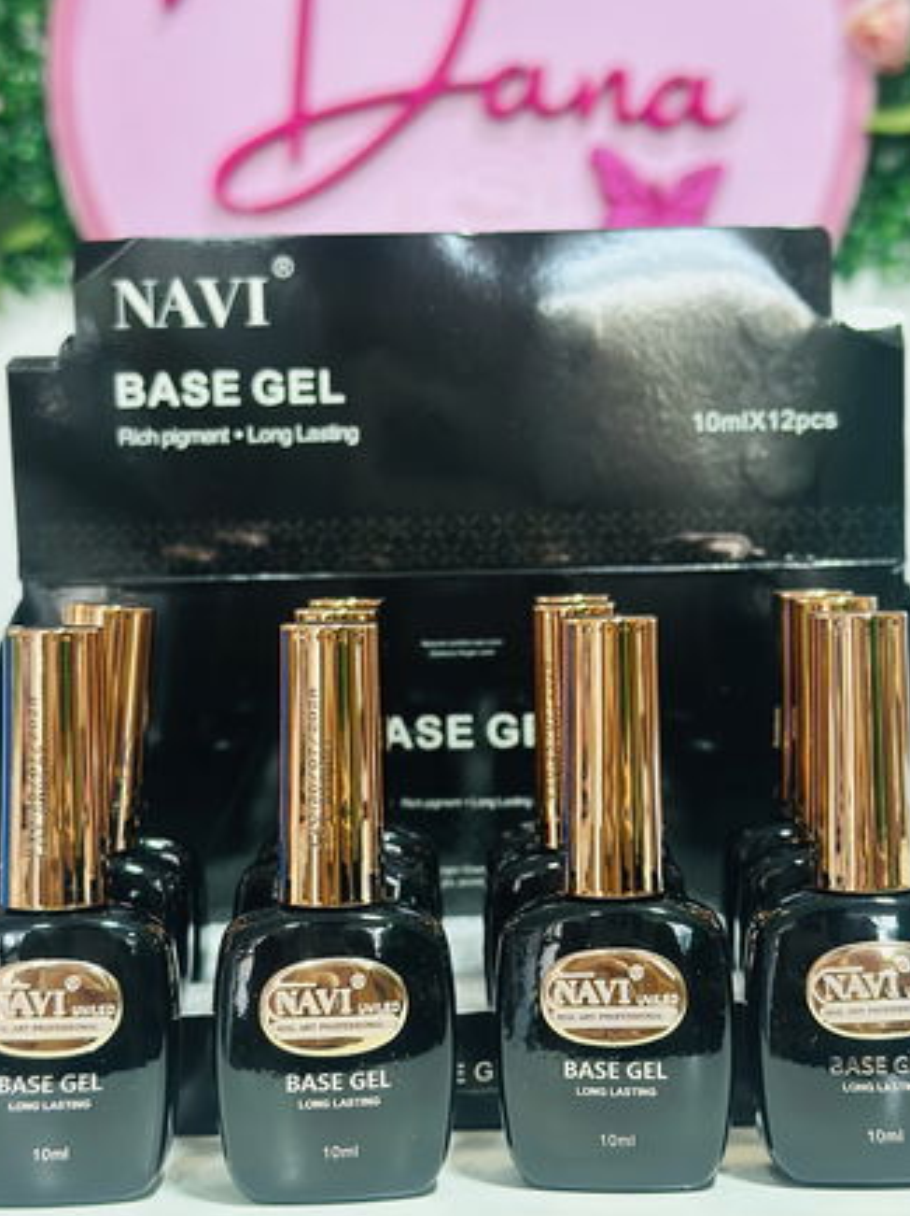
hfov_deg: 24.8
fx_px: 2070
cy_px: 581
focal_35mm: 59
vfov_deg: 32.7
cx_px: 479
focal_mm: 6.86
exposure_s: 1/40
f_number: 1.78
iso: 400
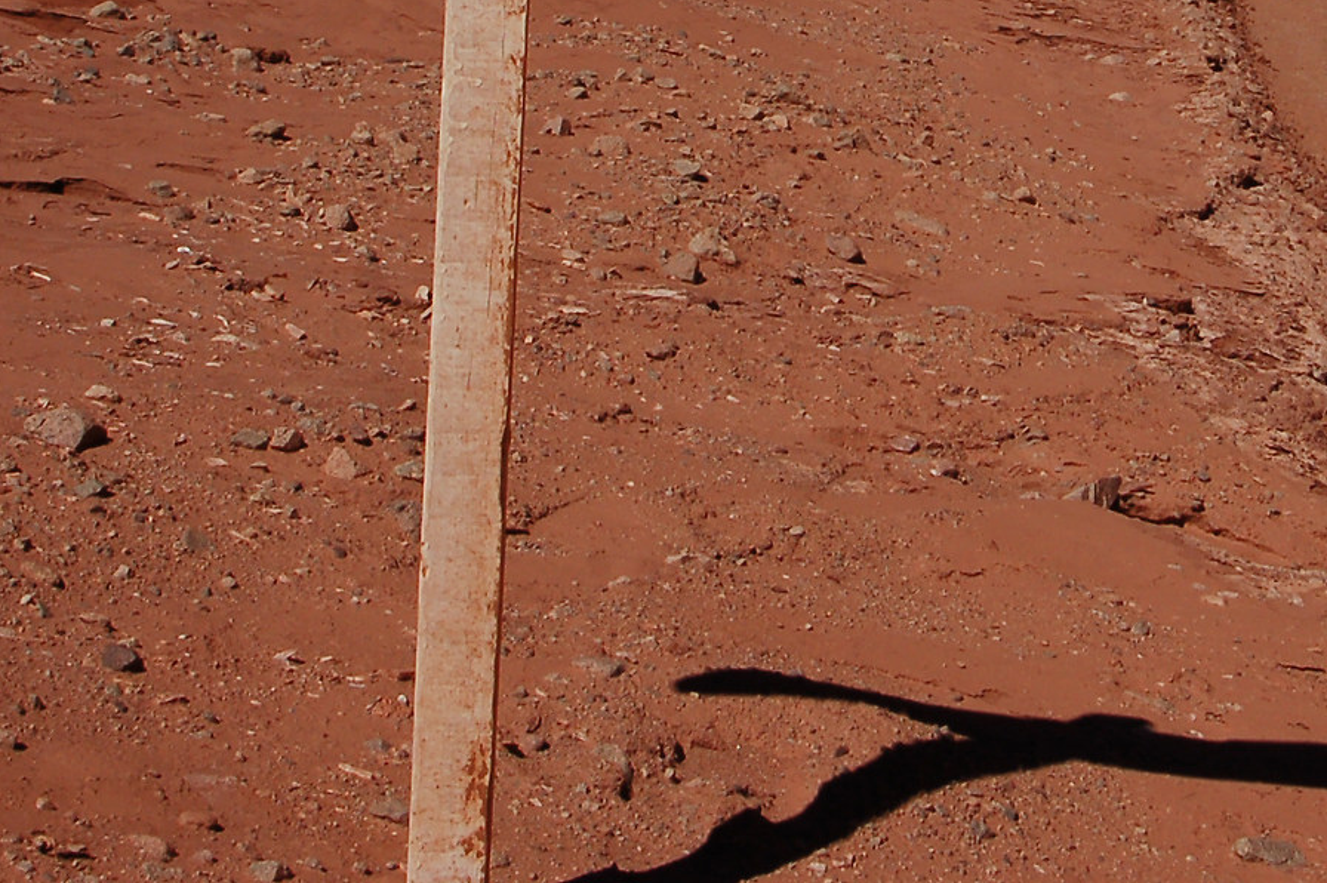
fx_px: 2812
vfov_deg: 17.4
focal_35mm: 76
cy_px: -9
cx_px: 995
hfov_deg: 26.2
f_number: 14
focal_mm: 19
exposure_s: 1/640
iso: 200
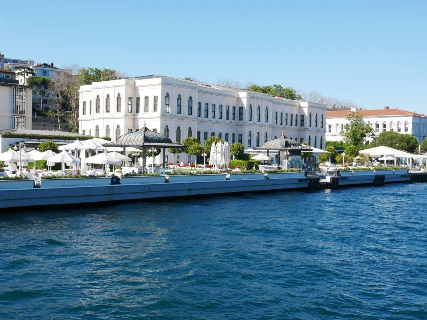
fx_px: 370
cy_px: 160
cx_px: 214
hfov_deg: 60.0
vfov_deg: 46.8
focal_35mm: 30
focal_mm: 15
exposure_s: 1/400
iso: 200
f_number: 7.1
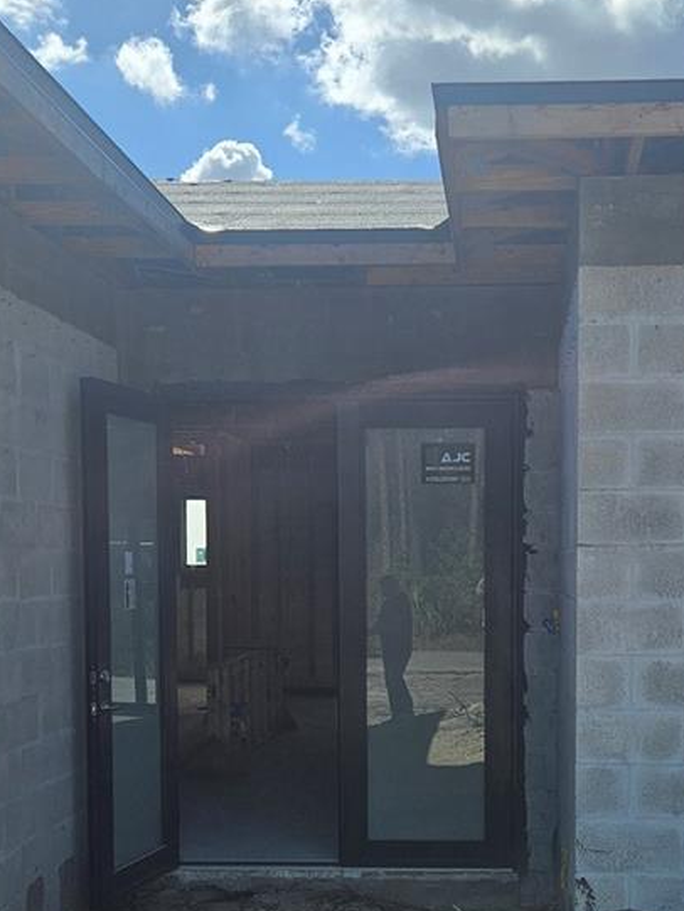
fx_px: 1343
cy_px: 675
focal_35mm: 51
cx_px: 470
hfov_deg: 28.3
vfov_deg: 36.7
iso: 25
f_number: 1.8
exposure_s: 1/2259
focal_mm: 5.4
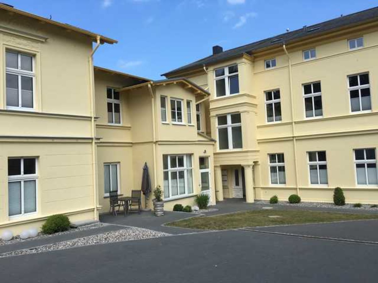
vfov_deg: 48.2
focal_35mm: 29
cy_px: 142
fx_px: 317
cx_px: 189
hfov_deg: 61.7
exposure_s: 1/1304
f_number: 2.2
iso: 25
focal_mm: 4.15
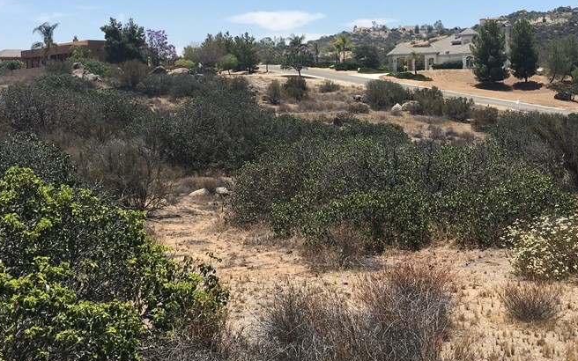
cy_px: 118
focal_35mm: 48
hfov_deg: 41.8
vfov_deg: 26.7
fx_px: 756
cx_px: 315
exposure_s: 1/1399
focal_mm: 4.15
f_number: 2.2
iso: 25
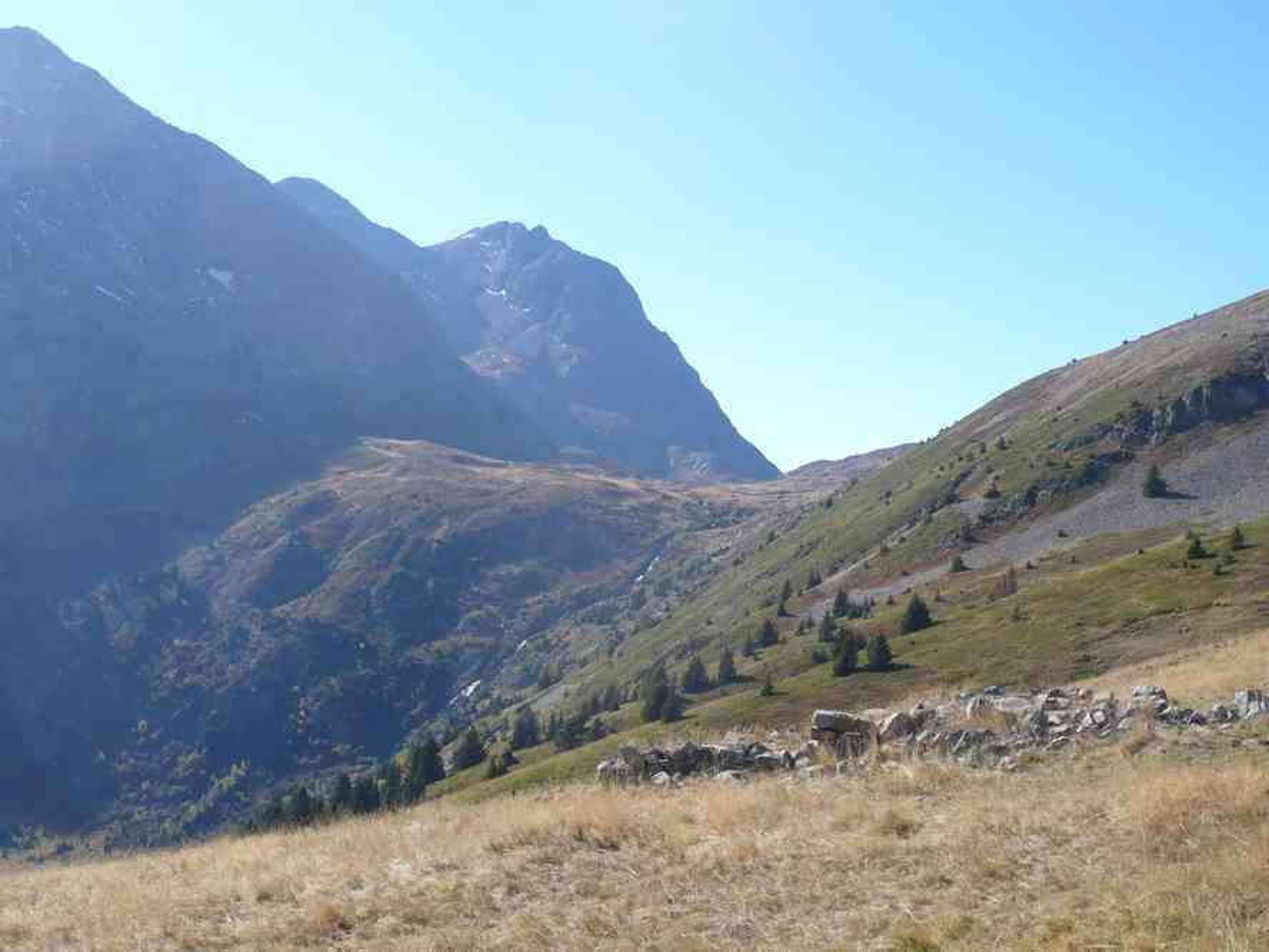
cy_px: 476
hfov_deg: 45.8
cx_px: 634
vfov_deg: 35.1
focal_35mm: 41
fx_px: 1503
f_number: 8
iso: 100
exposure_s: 1/125
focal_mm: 5.8
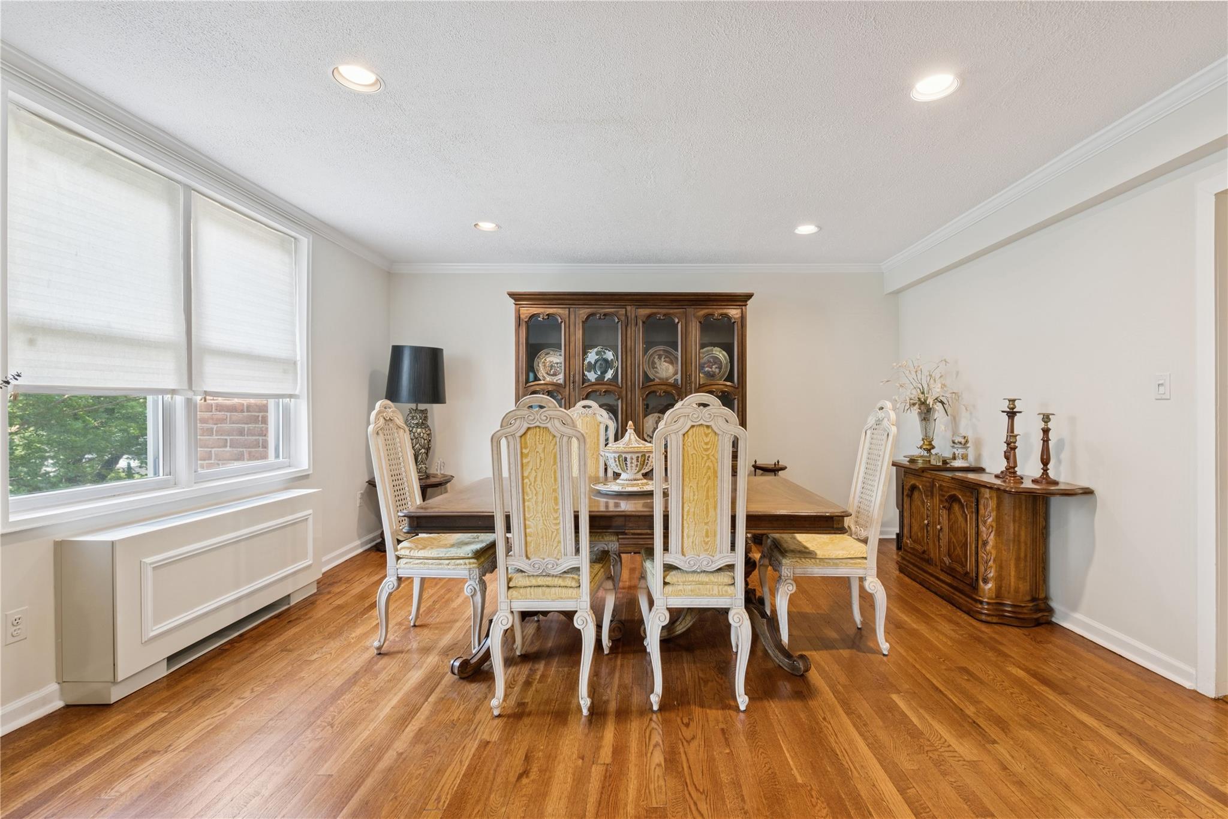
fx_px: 512
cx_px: 614
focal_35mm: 15
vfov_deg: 77.3
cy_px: 410
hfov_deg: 100.4
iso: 640
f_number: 14
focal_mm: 15
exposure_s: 1/6
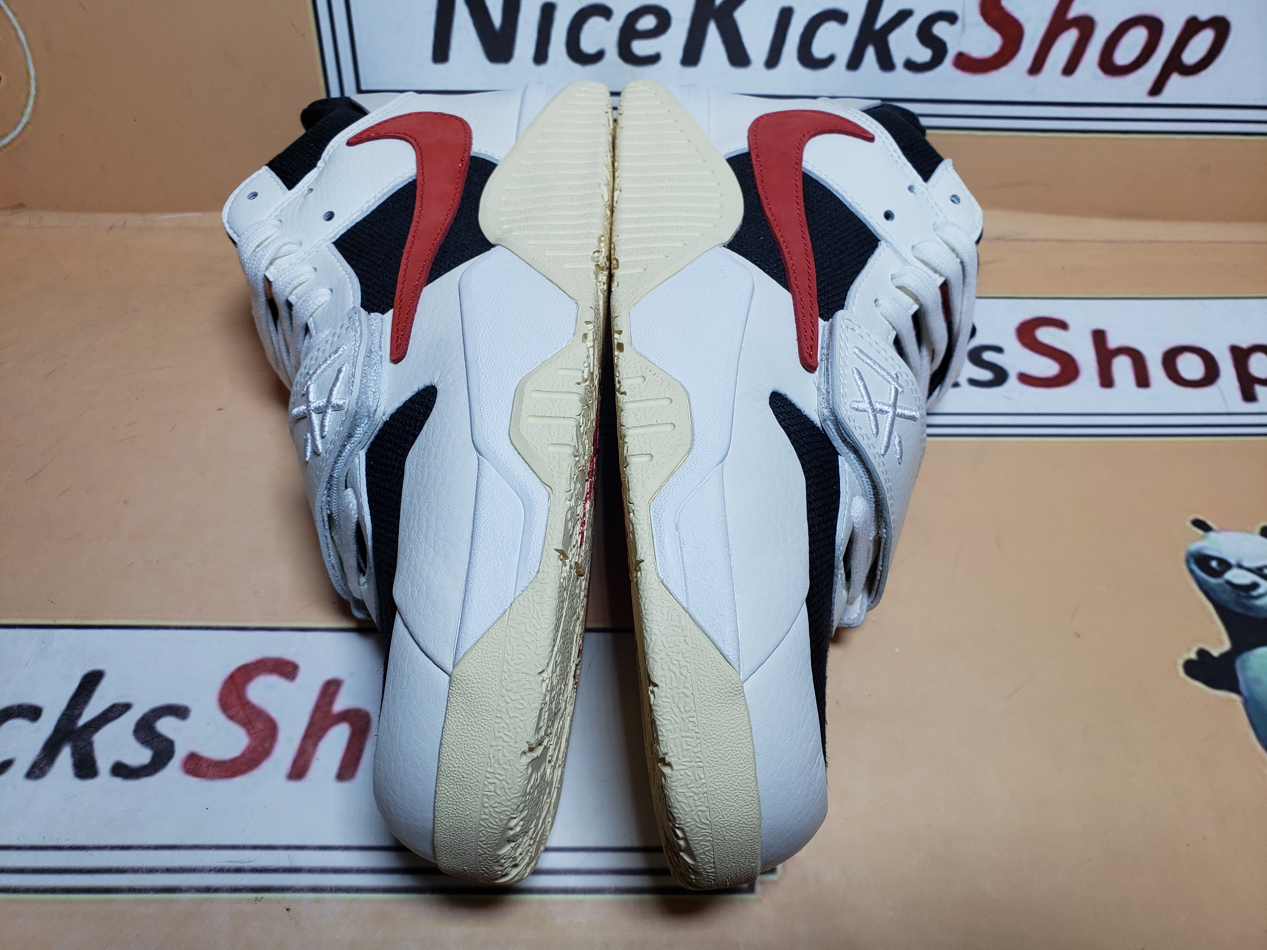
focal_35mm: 26
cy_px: 475
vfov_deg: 53.1
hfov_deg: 67.3
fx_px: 952
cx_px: 634
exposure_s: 1/374
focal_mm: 4.3
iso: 50
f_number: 2.4
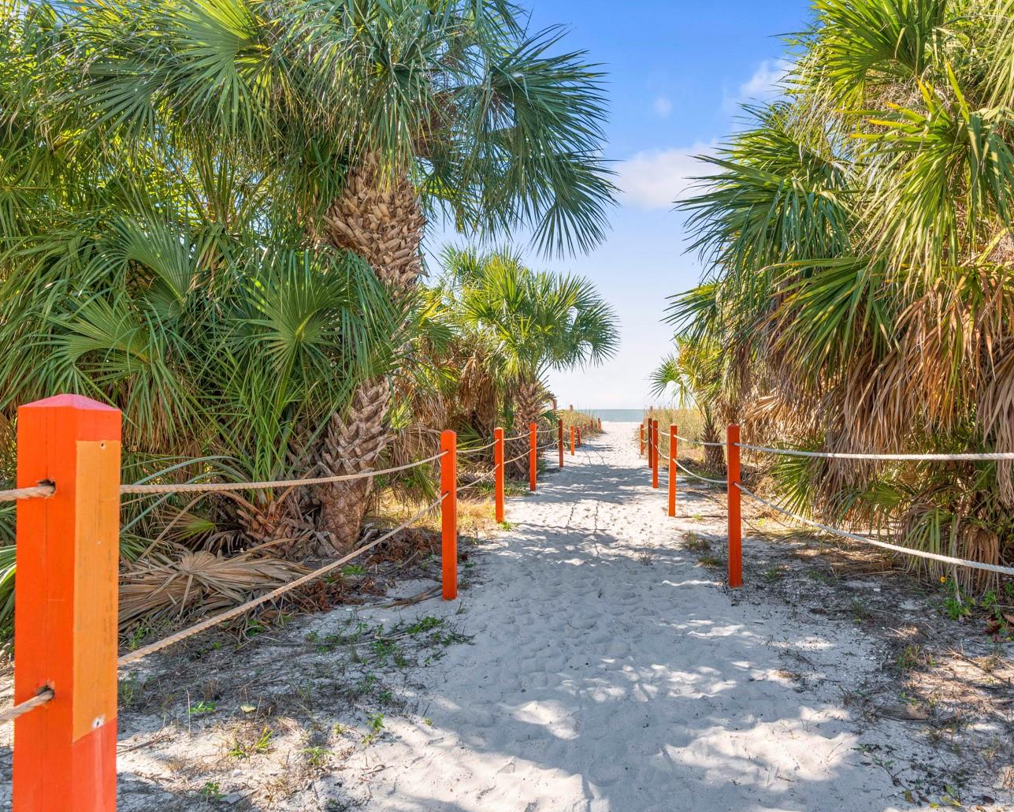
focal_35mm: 21
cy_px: 420
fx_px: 630
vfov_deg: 65.5
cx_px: 611
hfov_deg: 76.7
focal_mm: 18
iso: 250
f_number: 8
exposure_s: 1/50
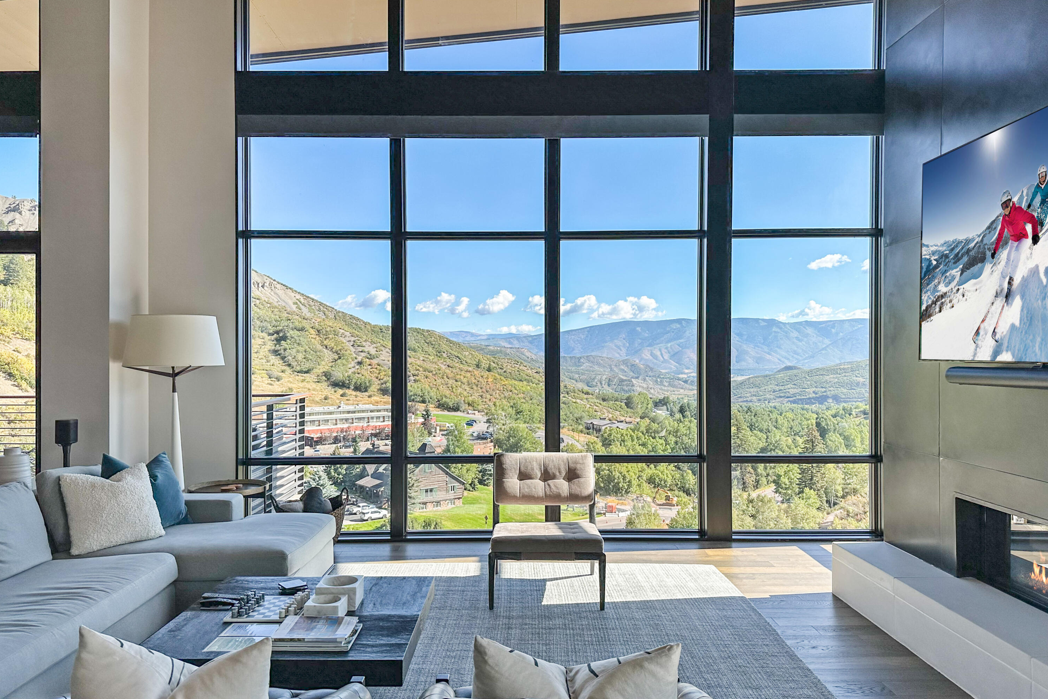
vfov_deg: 51.2
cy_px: 378
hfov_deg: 71.5
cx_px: 523
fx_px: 728
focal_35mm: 25
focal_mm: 6.86
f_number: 1.8
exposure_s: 1/1500
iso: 80
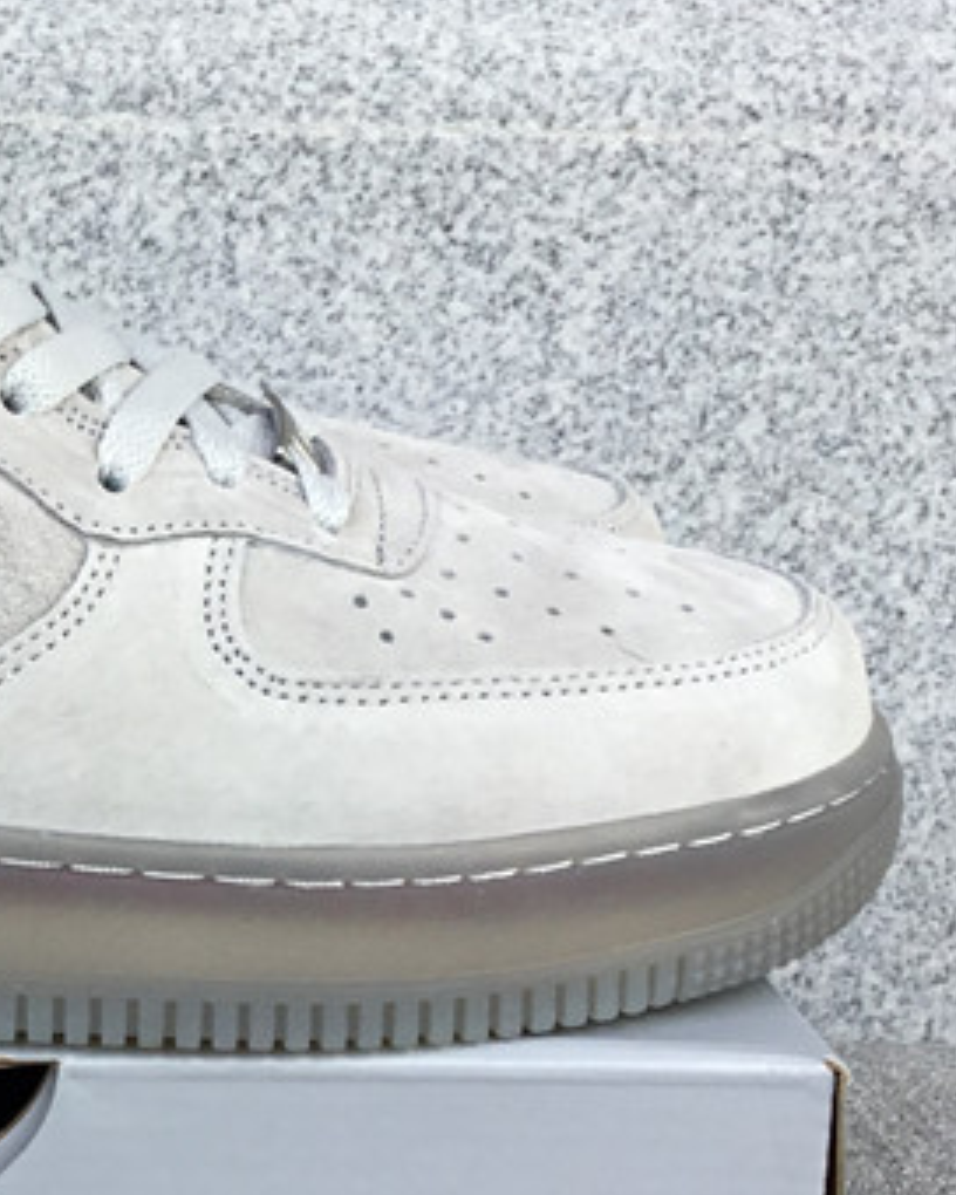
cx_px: -98
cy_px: 750
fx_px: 2829
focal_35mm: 80
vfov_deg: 23.8
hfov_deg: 18.4
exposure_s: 1/199
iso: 25
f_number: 2.4
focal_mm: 3.3
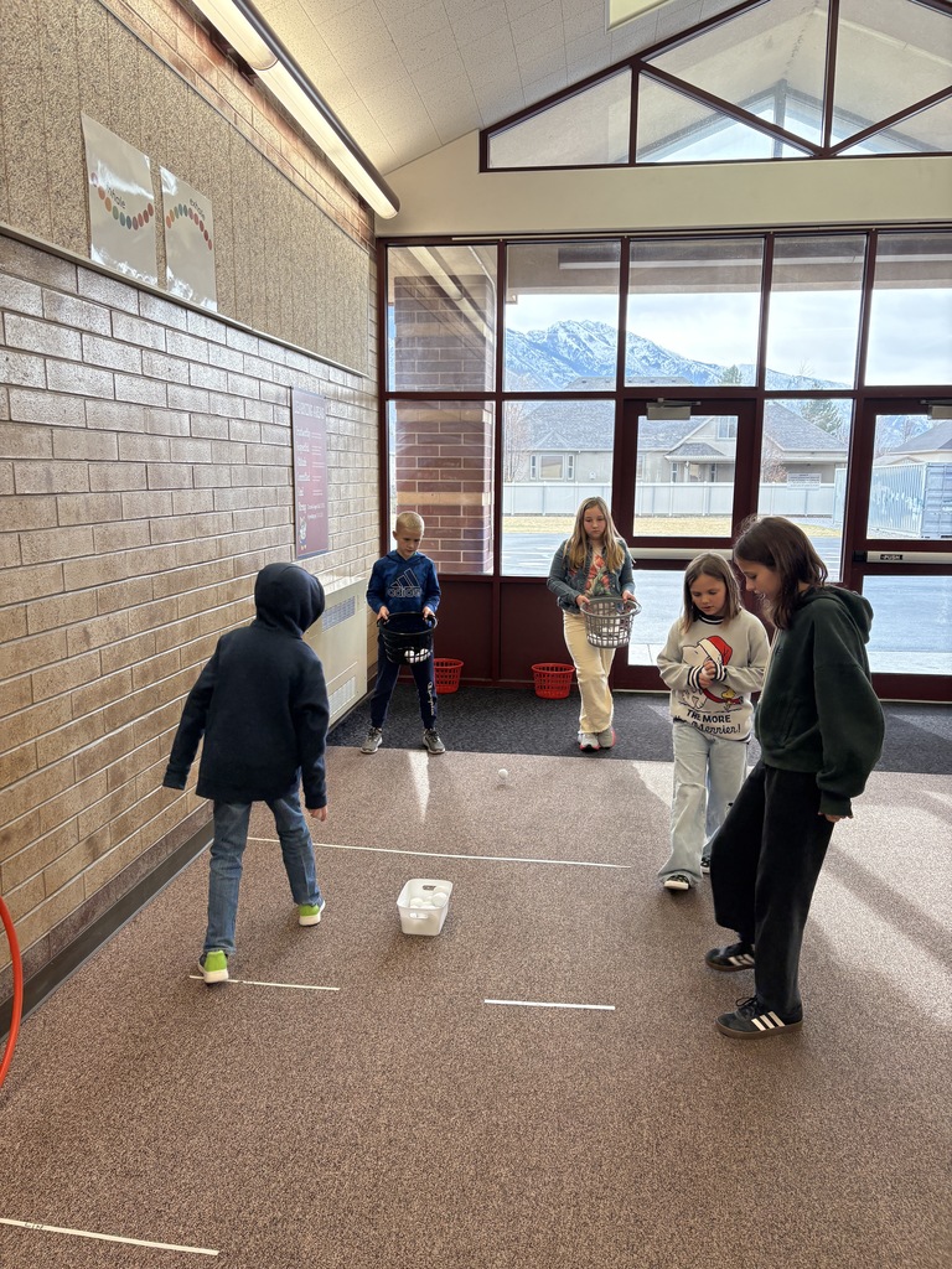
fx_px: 953
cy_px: 634
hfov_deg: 53.1
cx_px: 476
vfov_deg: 67.3
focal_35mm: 26
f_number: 1.6
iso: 80
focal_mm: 5.96
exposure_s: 1/228
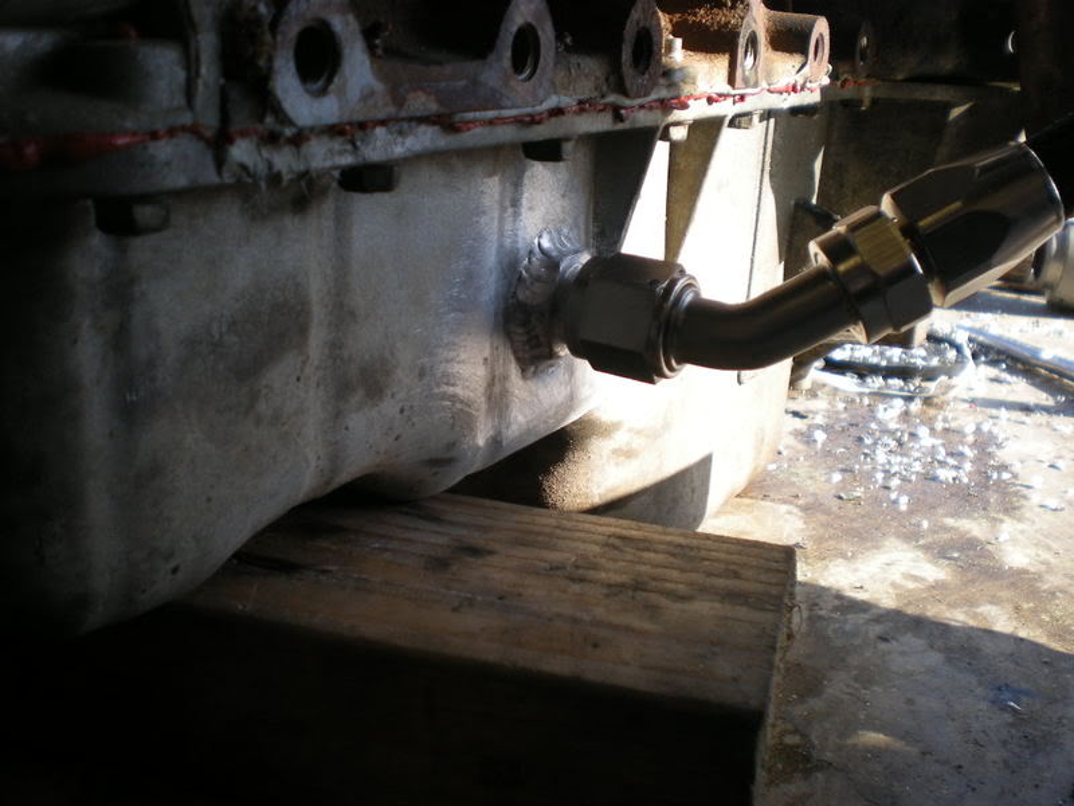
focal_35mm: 38
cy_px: 403
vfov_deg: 37.7
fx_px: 1179
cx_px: 537
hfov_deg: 49.0
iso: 64
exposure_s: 1/120
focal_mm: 6.3
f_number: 3.1
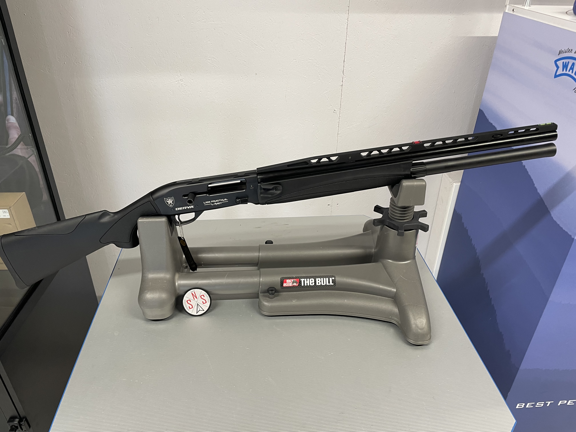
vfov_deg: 53.1
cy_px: 216
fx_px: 433
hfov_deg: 67.3
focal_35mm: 26
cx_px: 288
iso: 80
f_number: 1.6
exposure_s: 1/50
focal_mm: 4.2
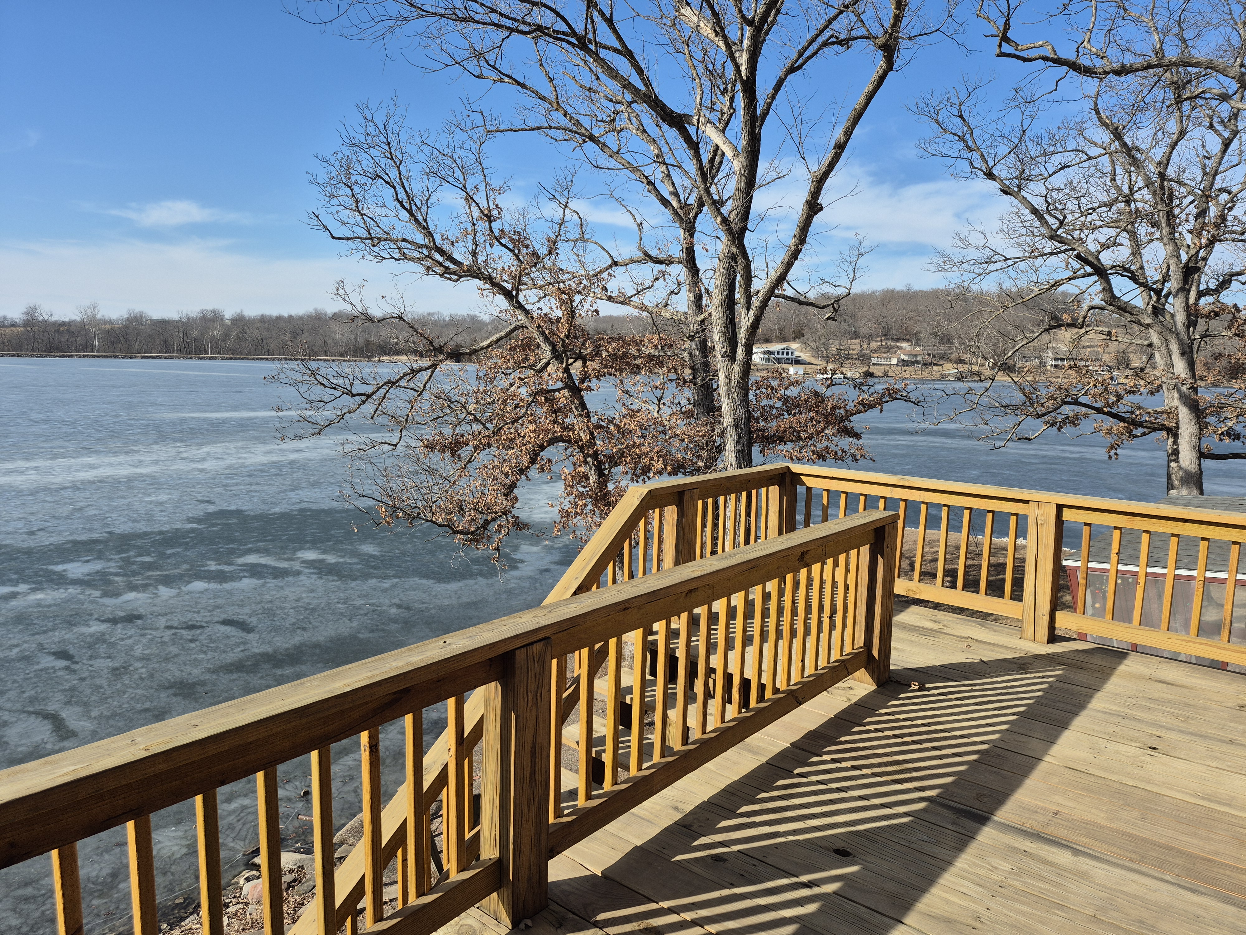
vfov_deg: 58.9
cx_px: 623
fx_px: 828
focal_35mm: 23
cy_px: 468
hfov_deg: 73.9
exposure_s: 1/1544
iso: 25
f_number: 1.8
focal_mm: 5.4
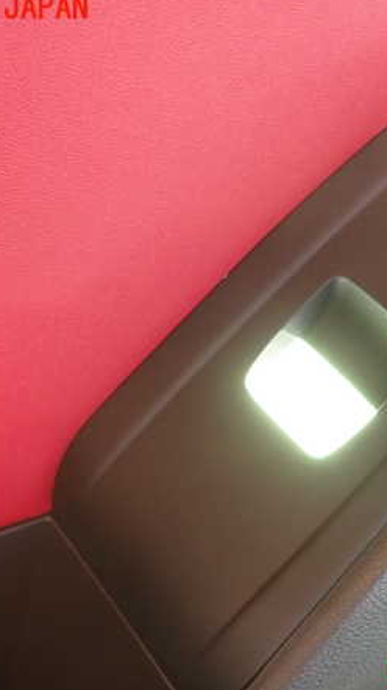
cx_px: 273
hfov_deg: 31.6
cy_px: 340
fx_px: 676
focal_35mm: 37
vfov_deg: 54.0
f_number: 2
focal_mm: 4.5
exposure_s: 1/50
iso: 200
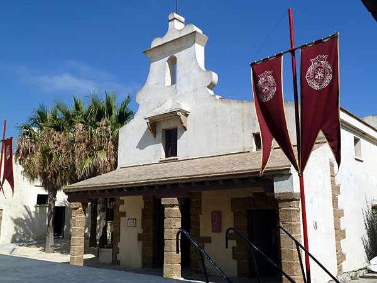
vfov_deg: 40.7
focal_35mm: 35
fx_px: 381
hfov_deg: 52.6
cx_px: 188
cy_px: 142
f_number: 5.6
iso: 80
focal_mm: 5.7
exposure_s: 1/500
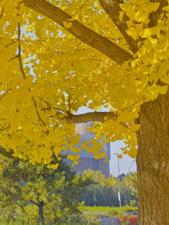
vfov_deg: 16.3
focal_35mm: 119
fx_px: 775
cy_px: 6
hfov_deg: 12.0
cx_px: -73
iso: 50
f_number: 1.63
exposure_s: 1/1216
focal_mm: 8.72
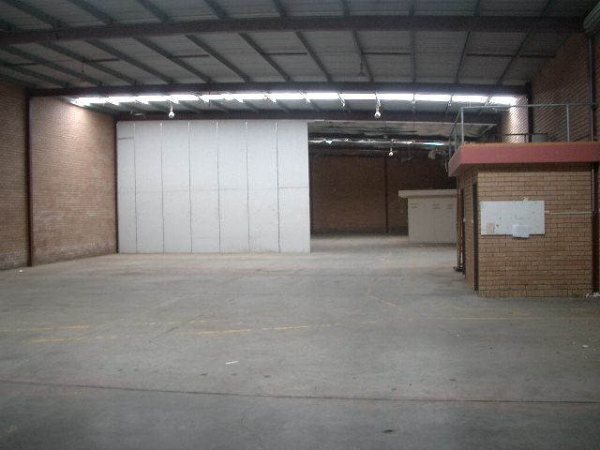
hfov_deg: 52.6
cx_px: 300
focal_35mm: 35
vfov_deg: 40.7
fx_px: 607
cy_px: 225
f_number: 2.6
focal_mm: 5.8
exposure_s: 1/80
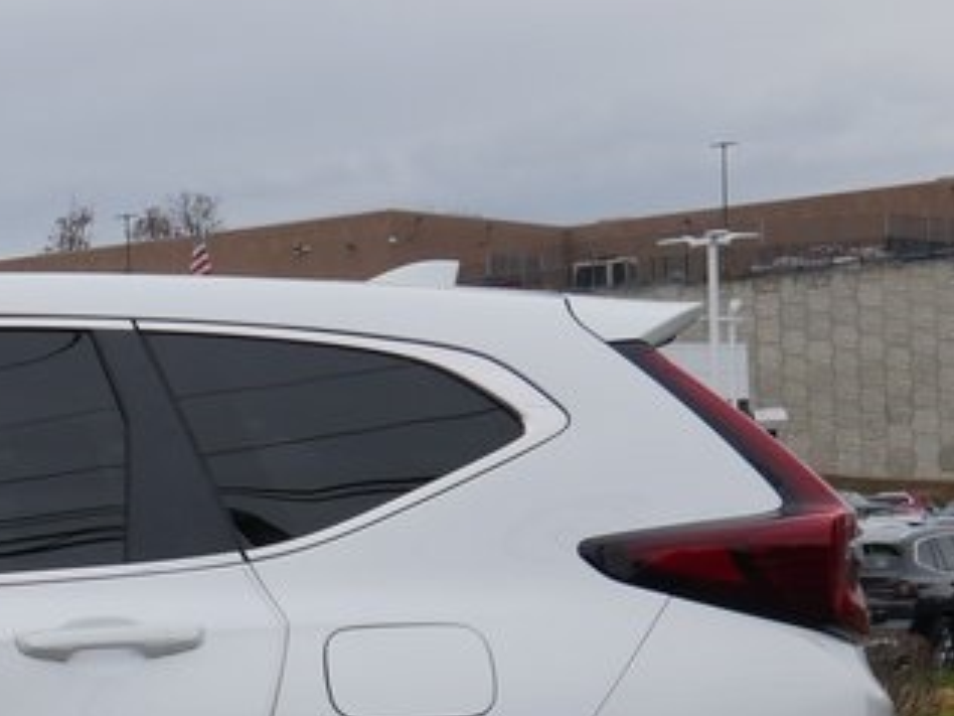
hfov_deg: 11.6
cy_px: 1017
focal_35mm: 162
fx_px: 4465
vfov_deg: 9.0
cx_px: -580
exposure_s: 1/160
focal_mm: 25
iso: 200
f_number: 7.1
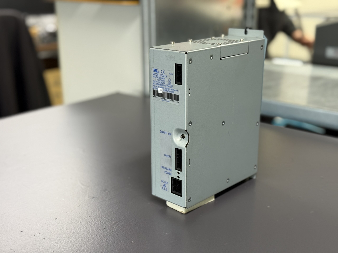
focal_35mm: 48
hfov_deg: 39.7
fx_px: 469
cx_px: 169
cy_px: 126
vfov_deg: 30.3
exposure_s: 1/50
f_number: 1.78
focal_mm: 6.76
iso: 200
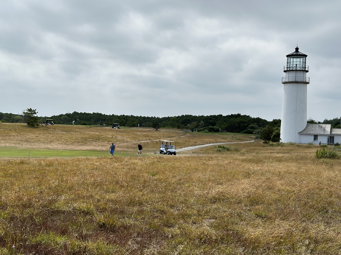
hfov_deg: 39.7
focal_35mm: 48
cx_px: 170
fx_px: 473
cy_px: 128
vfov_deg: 30.3
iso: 64
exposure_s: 1/4184
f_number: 1.78
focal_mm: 6.86
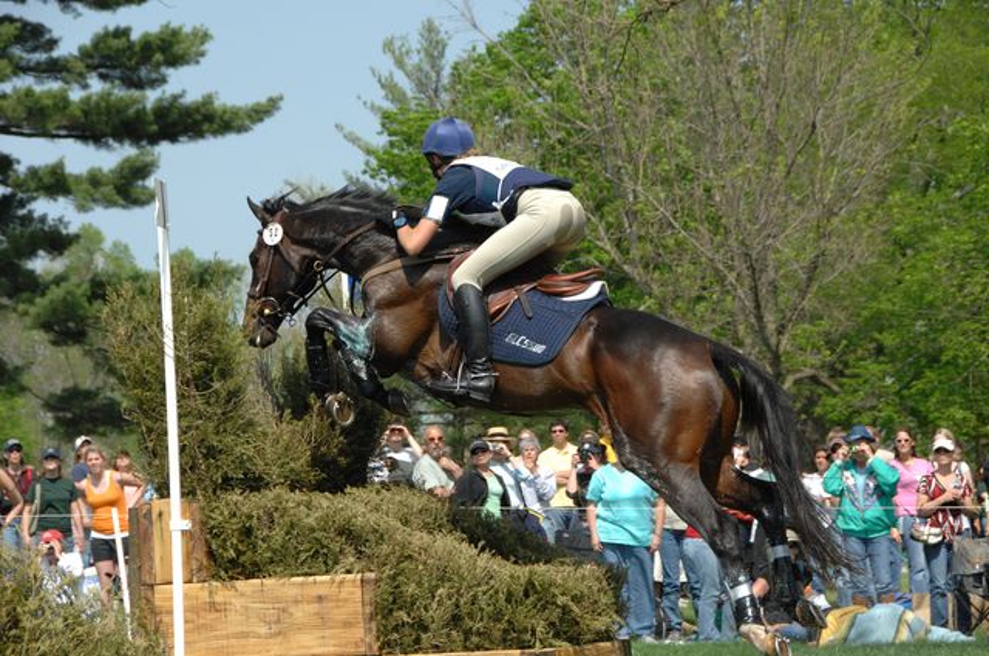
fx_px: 3910
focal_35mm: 142
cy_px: 328
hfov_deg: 14.4
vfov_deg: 9.6
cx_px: 494
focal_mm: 95
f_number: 6.7
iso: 500
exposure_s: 1/1000
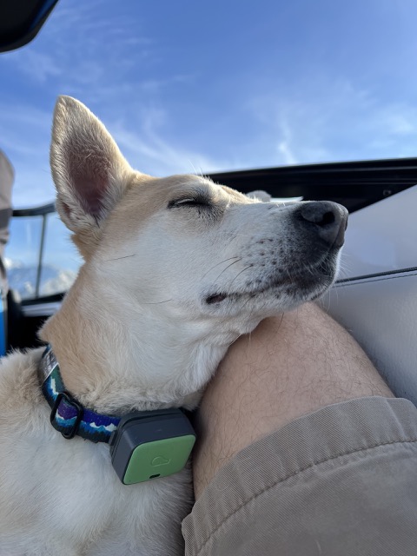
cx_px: 208
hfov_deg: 53.1
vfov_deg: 67.3
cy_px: 278
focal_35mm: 26
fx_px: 418
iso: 50
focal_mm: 5.7
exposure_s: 1/2123
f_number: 1.5
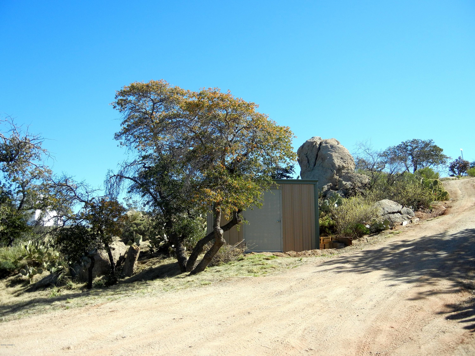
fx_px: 467
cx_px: 238
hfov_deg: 54.0
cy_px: 178
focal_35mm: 34
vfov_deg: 41.8
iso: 160
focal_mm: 6.2
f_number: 7.2
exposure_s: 1/268
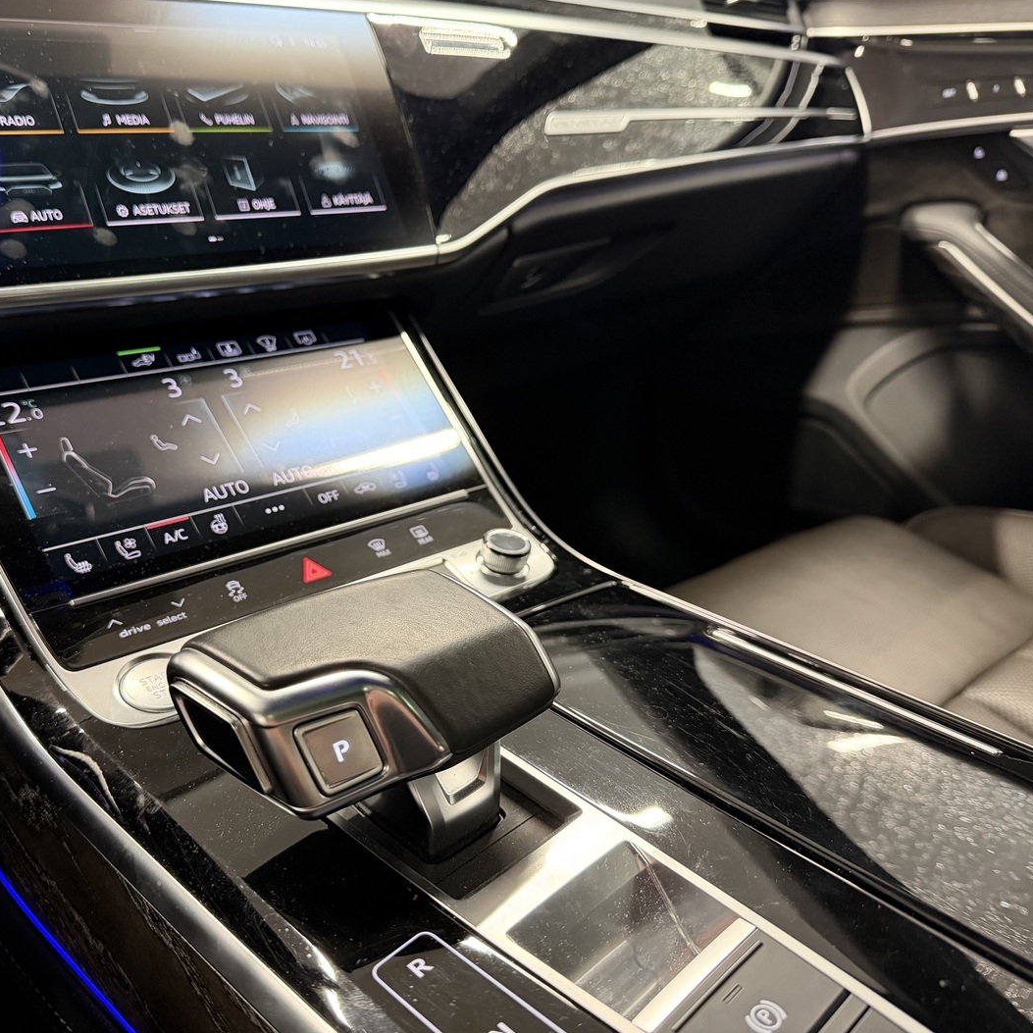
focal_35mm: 29
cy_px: 504
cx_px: 394
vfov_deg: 55.6
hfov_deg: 55.1
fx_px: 979
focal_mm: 6.76
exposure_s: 1/50
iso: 640
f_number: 1.78
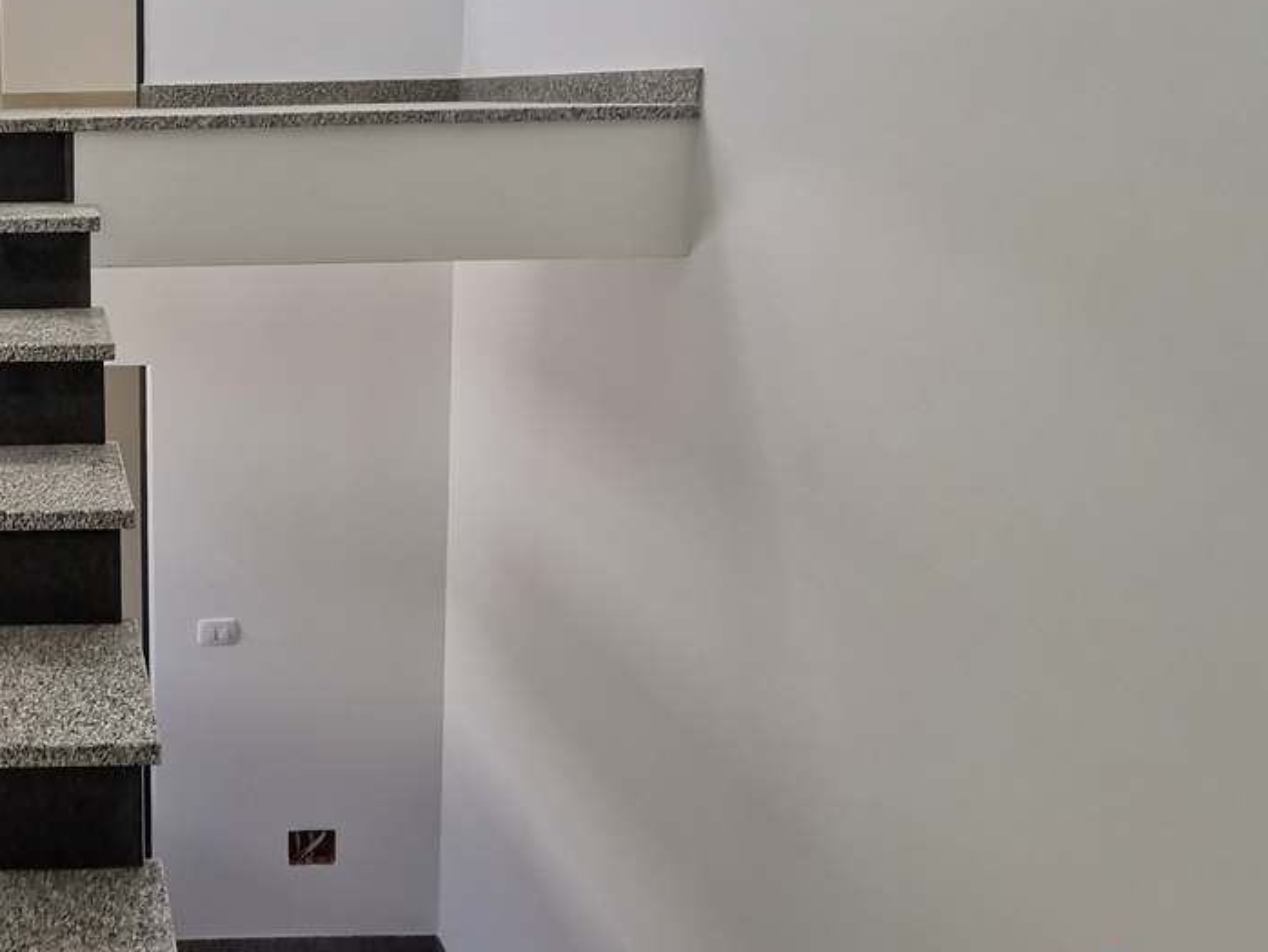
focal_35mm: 33
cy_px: 262
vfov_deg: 41.9
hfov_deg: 47.0
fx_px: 1209
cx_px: 25
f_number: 2.2
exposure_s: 1/120
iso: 100
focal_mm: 2.35
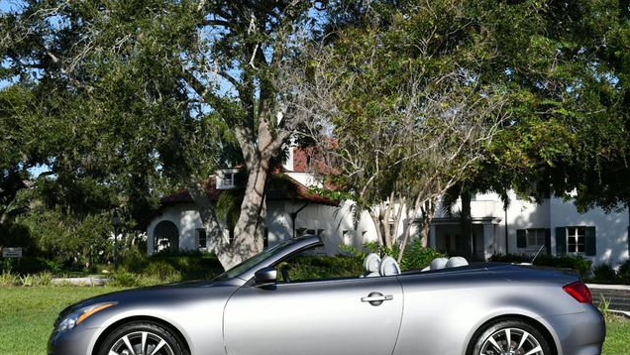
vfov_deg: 21.1
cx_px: 315
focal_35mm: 57
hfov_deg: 36.6
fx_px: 952
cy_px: 211
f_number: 9
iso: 100
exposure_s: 1/320
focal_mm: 27
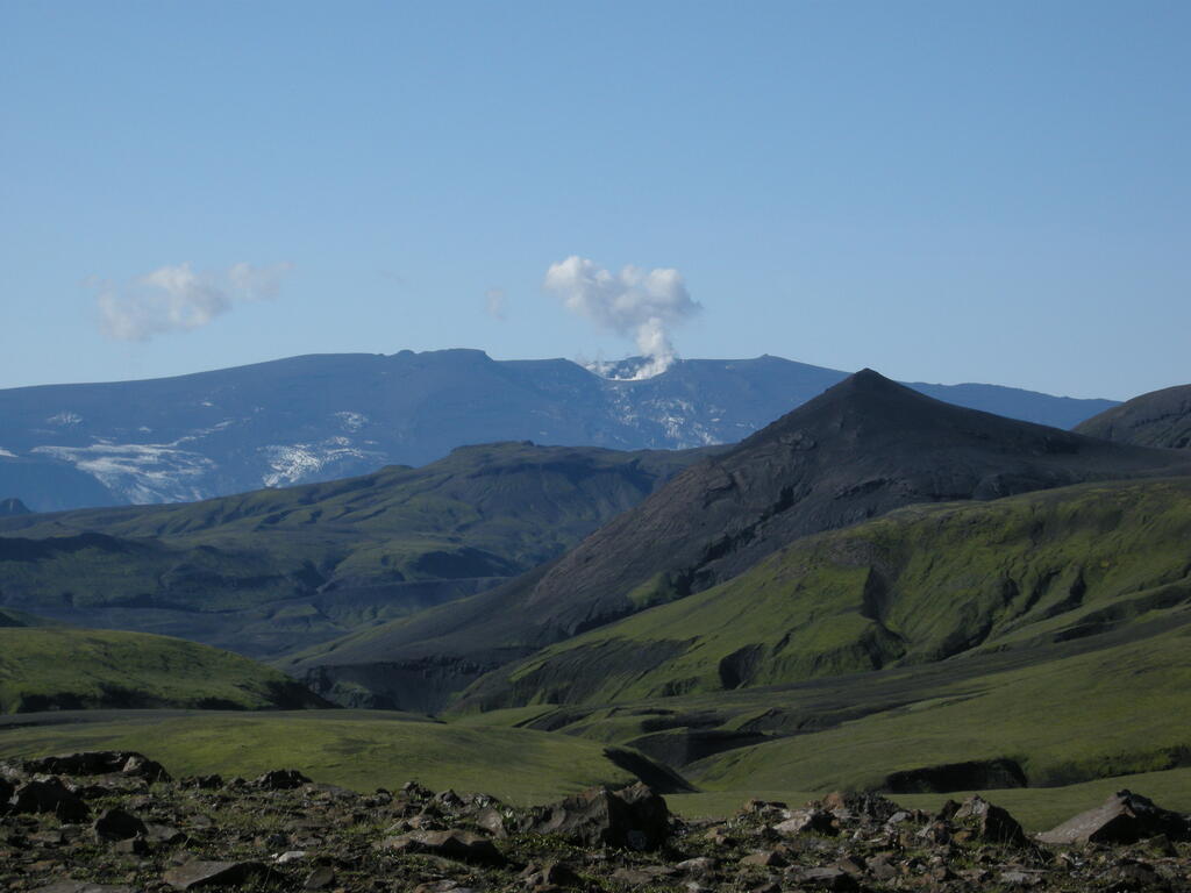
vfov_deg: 12.9
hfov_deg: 17.1
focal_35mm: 115
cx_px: 596
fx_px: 3957
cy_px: 446
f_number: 7.9
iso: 100
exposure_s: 1/392
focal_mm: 24.5
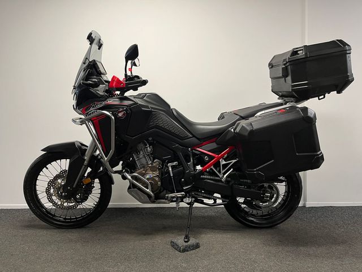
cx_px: 181
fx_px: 272
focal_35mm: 26
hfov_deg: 67.3
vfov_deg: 53.1
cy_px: 136
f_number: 1.6
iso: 100
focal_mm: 5.1
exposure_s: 1/50
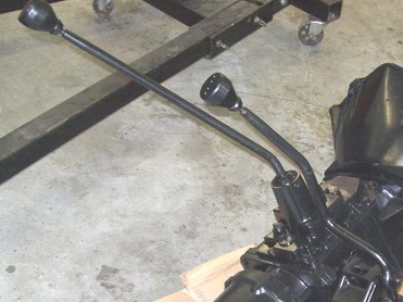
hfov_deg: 28.0
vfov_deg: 21.5
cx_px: 317
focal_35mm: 68
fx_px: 791
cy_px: 203
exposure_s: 1/64
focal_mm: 6
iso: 200
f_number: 2.7
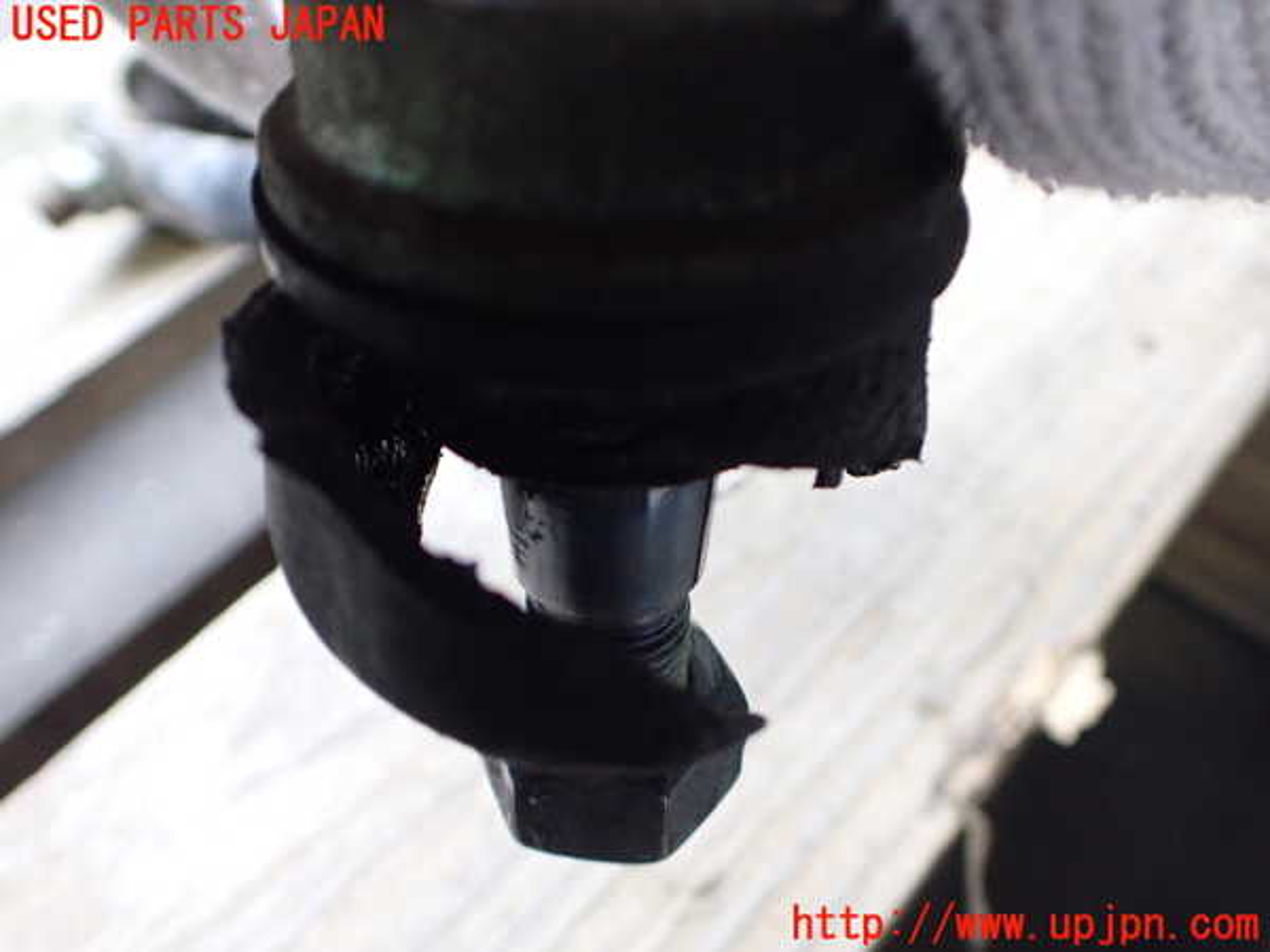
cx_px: 635
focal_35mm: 30
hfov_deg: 60.0
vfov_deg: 46.8
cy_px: 476
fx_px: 1101
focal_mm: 5.4
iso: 640
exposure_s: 1/125
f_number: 2.3
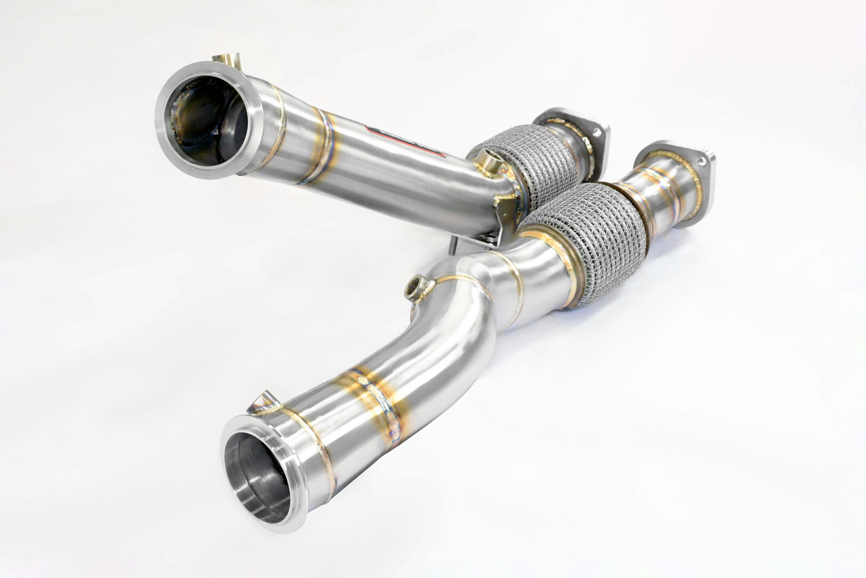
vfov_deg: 13.0
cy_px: 289
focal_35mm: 105
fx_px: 2526
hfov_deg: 19.5
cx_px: 433
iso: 2500
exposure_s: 1/100
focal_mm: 70
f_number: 13
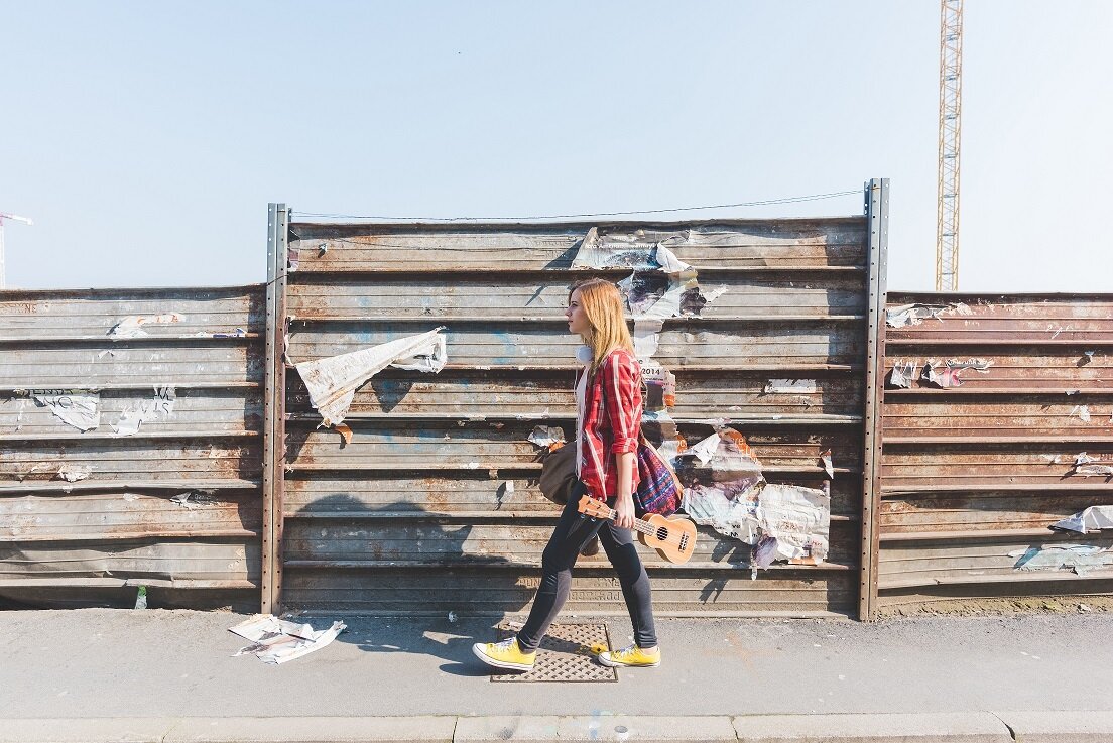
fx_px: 619
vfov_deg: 62.0
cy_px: 372
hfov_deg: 84.0
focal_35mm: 20
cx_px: 556
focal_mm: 20
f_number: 5
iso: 200
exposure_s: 1/640
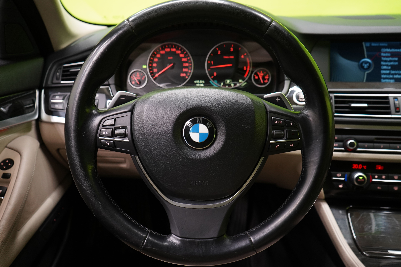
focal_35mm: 31
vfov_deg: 42.3
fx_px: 345
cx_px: 200
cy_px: 134
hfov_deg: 60.3
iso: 1250
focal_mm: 31
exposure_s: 1/25
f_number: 5
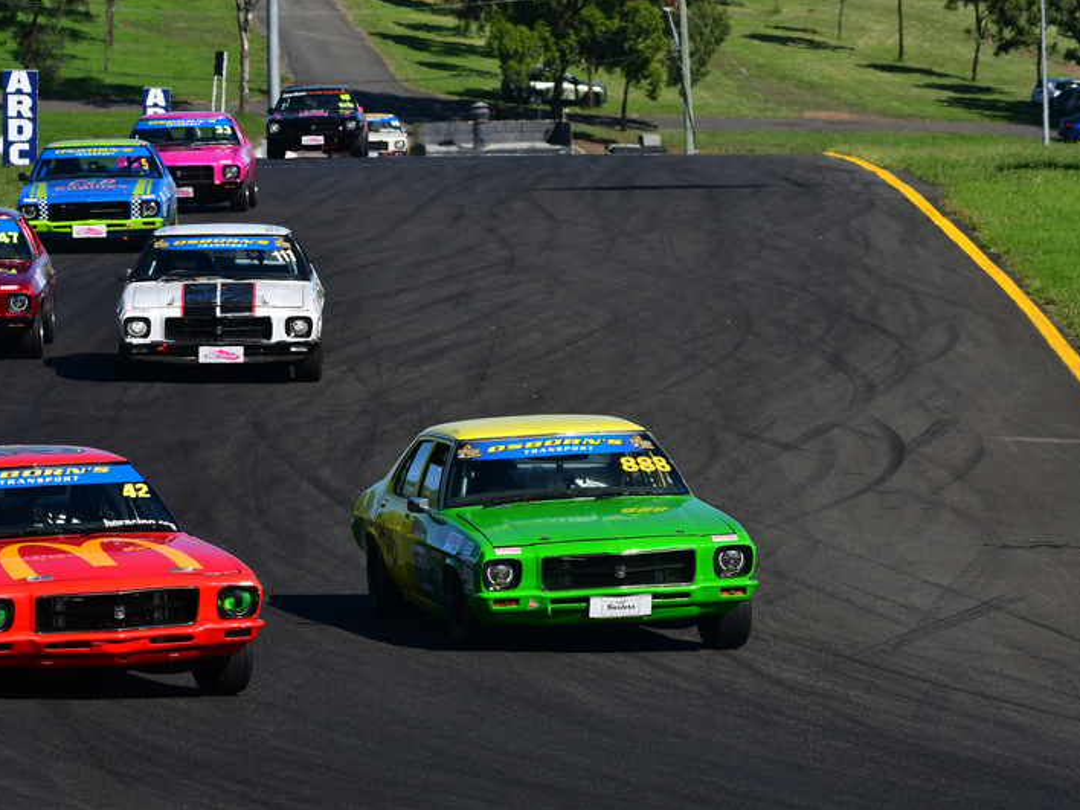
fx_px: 10171
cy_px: 404
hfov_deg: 6.1
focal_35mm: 326
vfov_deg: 4.6
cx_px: 505
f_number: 13
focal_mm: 200
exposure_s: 1/640
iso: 400
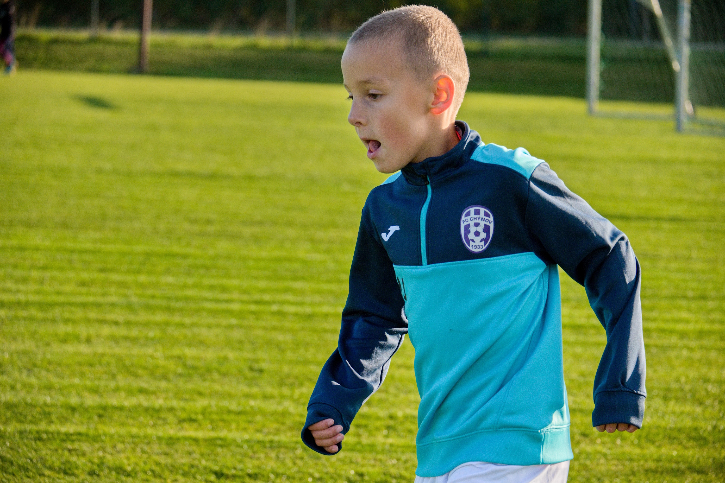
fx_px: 2900
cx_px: 362
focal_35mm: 144
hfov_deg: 14.3
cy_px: 242
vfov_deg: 9.5
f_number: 5
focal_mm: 96
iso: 2200
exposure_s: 1/4000
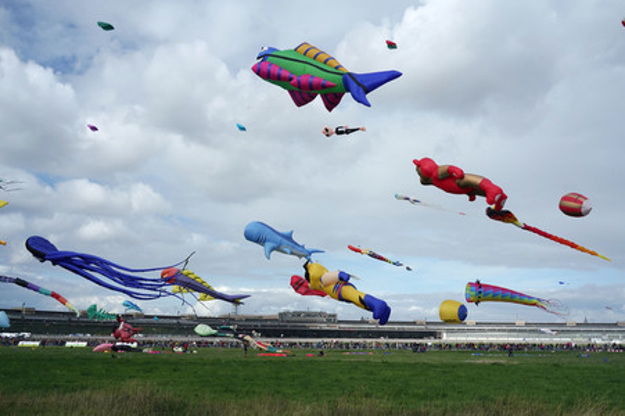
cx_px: 312
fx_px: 659
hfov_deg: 50.7
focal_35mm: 38
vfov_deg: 35.0
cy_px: 208
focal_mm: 38
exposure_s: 1/1250
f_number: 8
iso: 640
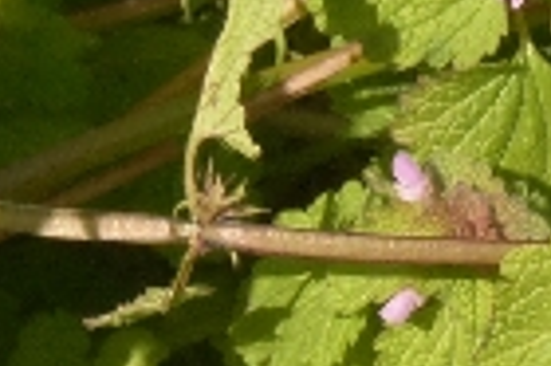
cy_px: 279
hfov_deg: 2.4
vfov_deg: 1.6
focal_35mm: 863
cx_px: -205
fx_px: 13193
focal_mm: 26.1
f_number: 5
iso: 100
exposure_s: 1/400
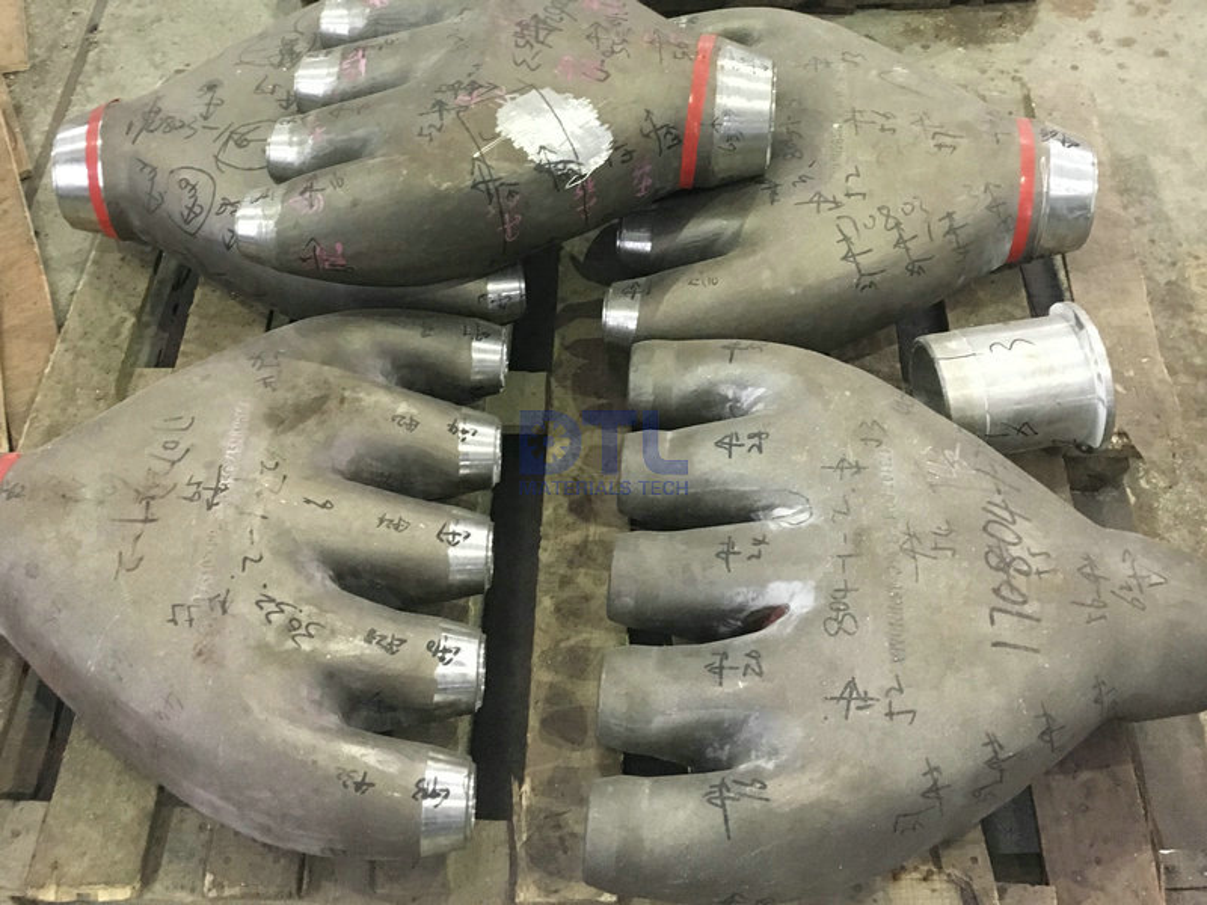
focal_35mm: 29
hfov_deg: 61.7
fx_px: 1011
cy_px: 452
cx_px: 604
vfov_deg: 48.2
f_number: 2.2
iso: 250
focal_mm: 4.15
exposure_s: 1/17
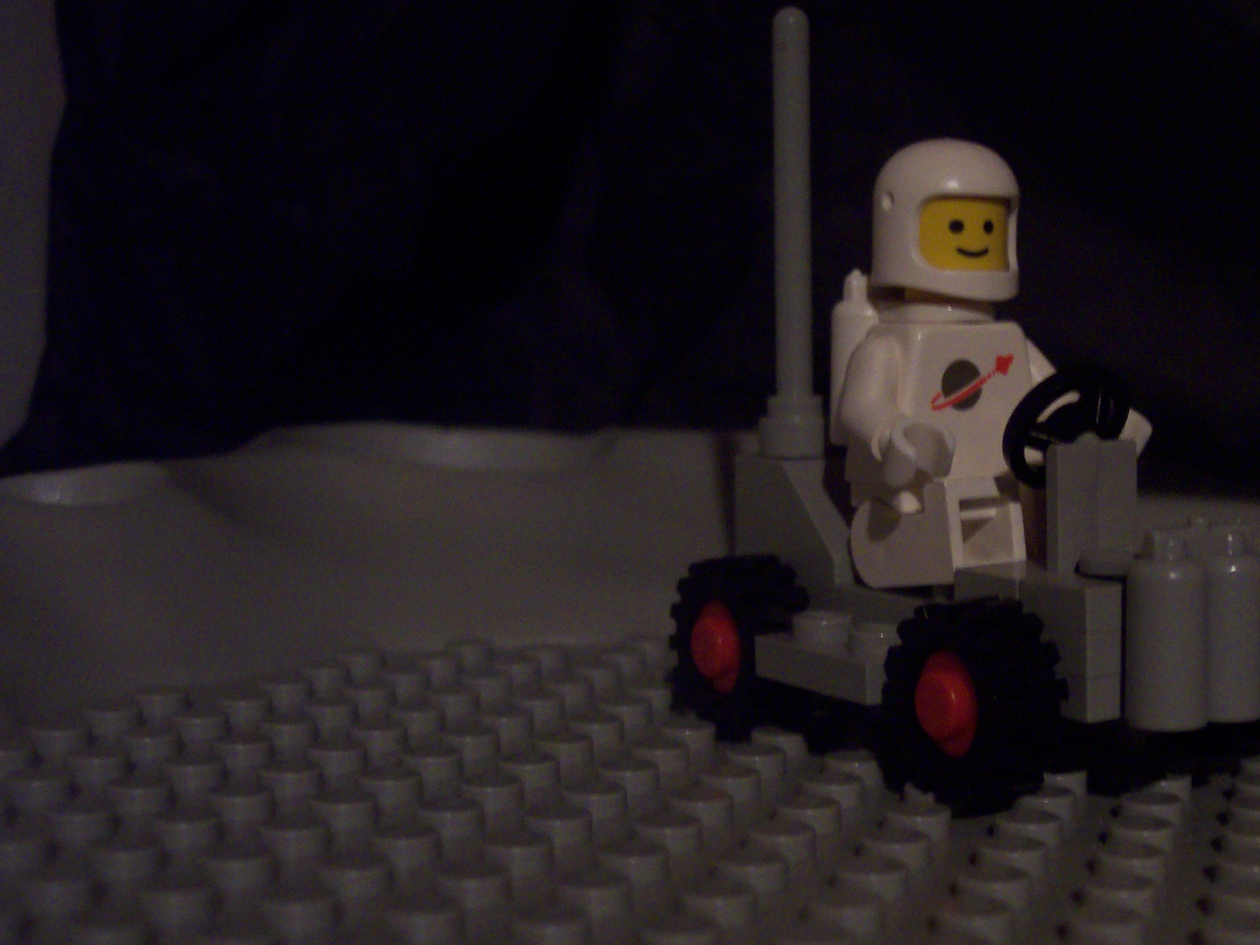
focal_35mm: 61
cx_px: 963
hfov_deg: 31.1
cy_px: 559
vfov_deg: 24.0
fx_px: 2221
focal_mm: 8
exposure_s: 1/8
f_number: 2.8
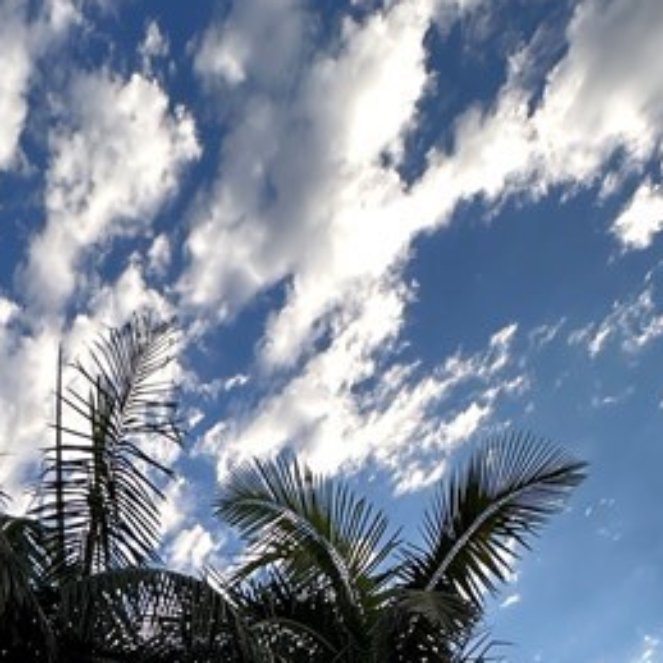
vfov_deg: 22.6
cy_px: 1154
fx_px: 1062
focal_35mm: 49
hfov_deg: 33.5
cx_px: 113
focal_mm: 2.22
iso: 40
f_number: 2.2
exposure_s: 1/346
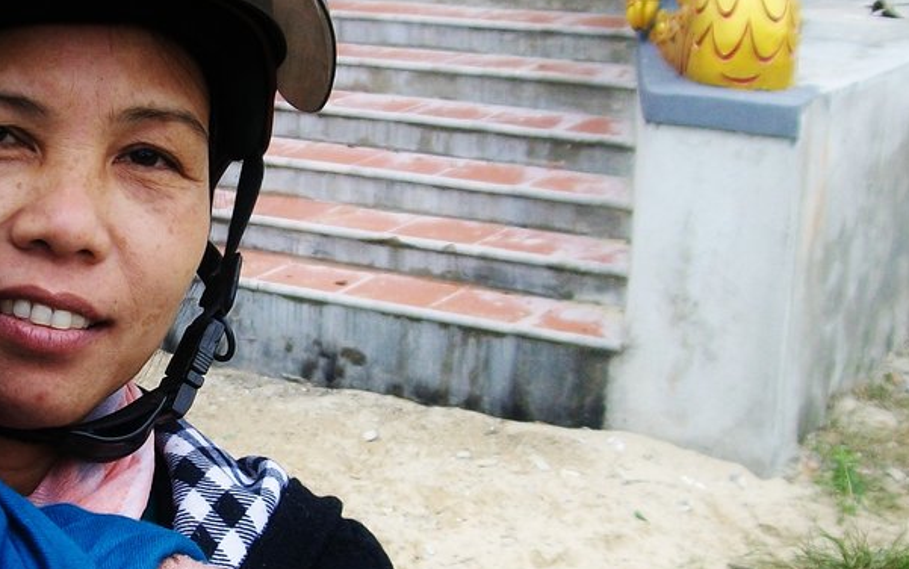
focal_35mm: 65
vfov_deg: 19.9
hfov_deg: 30.8
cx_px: 191
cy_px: 396
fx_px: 1611
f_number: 2.7
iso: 80
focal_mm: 6
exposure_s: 1/250
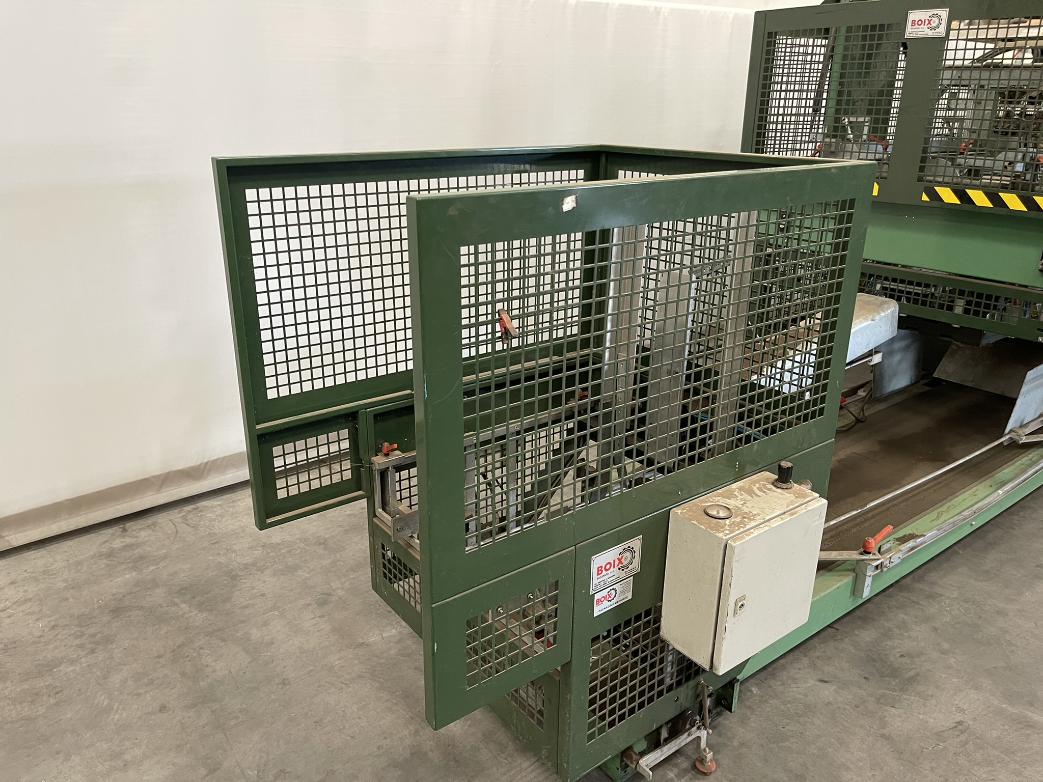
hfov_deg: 69.4
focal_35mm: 25
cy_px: 391
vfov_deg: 54.9
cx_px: 522
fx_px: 753
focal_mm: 5.1
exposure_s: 1/60
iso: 250
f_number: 1.6
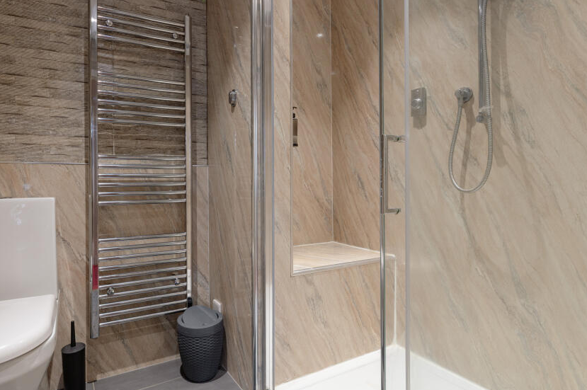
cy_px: 177
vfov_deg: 59.3
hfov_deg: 80.8
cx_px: 254
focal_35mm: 21
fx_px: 342
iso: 400
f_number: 8
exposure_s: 1/4
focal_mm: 17
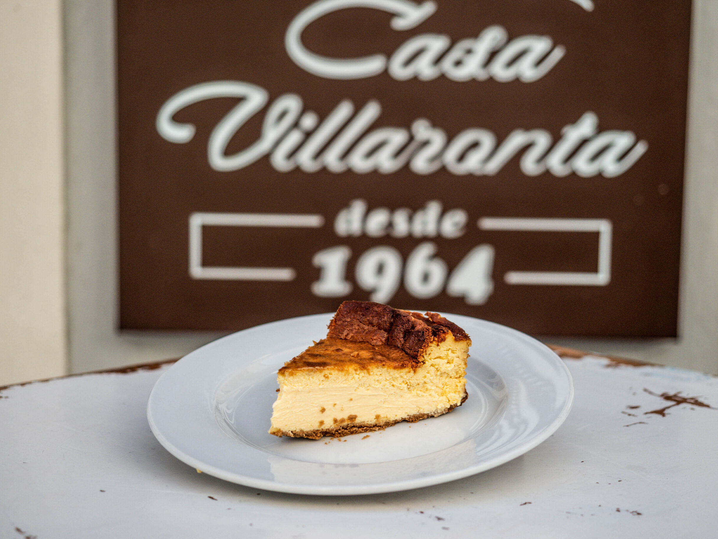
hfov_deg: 25.7
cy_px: 261
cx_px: 378
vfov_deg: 19.4
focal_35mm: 76
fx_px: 1576
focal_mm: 36
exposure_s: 1/1250
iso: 200
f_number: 2.8
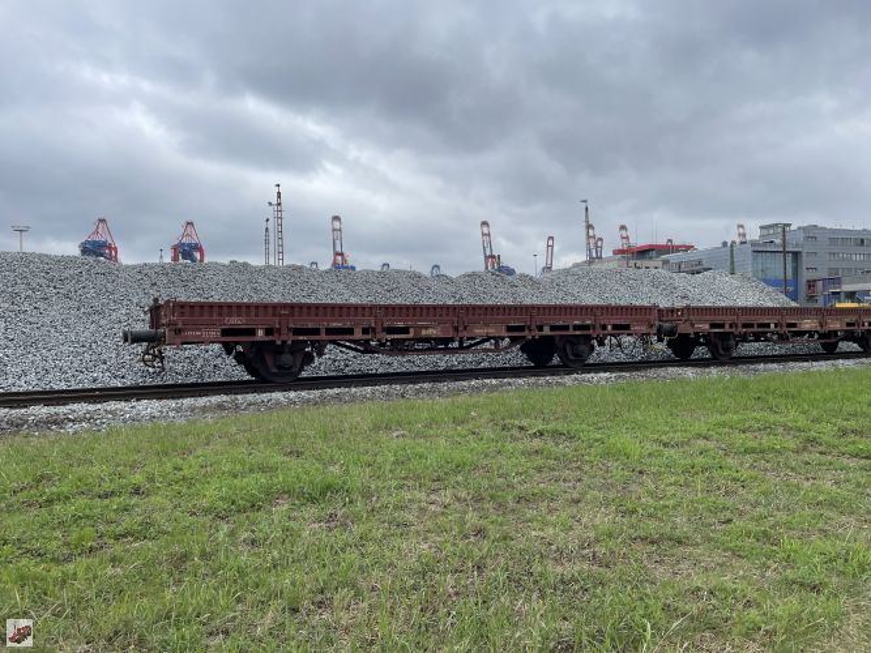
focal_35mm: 26
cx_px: 436
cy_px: 326
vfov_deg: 53.0
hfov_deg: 67.3
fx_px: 654
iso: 32
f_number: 1.6
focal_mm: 4.2
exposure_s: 1/1742
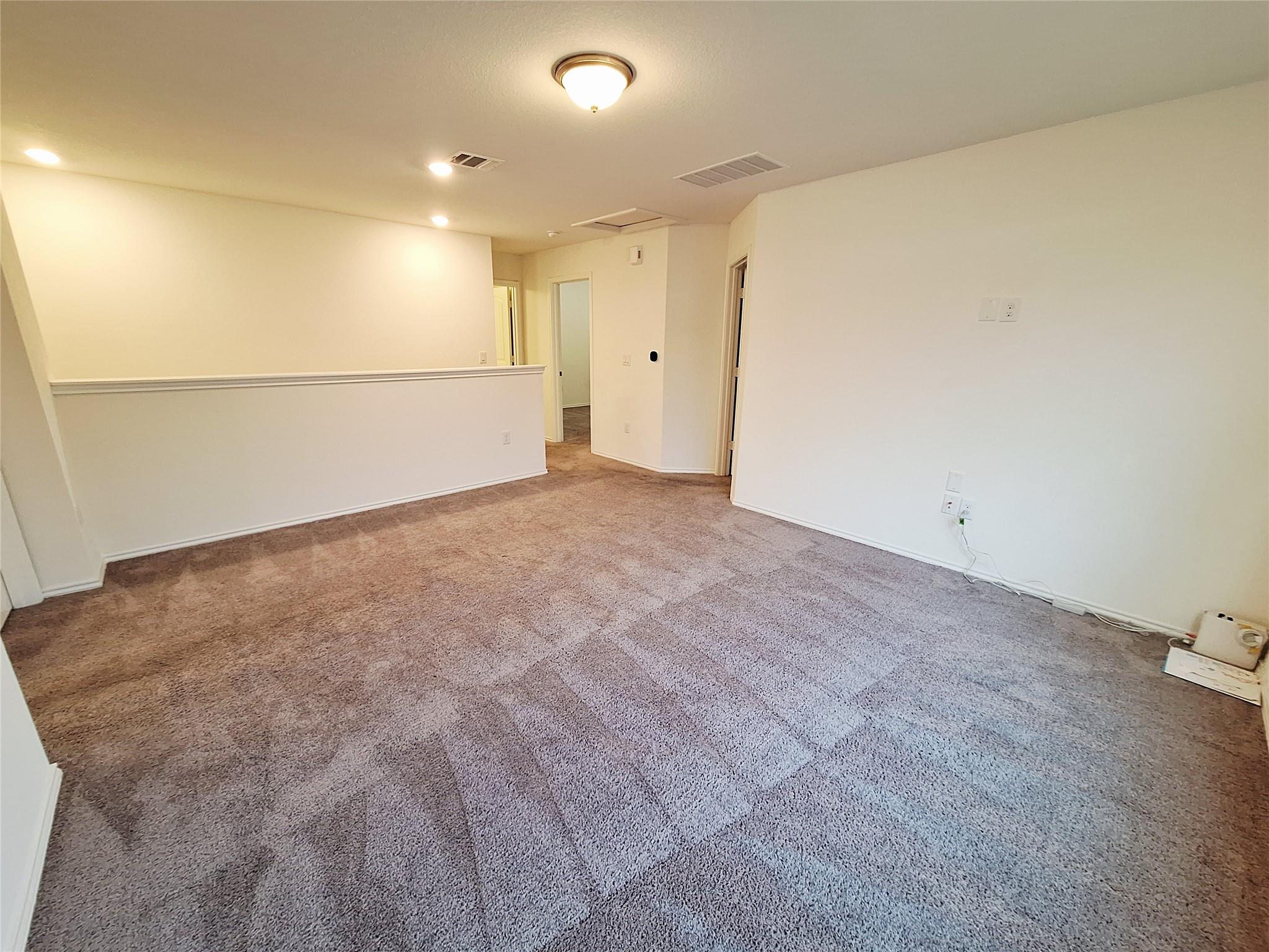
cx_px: 634
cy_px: 476
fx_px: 477
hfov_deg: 106.2
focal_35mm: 13
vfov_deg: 89.9
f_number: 2.2
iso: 160
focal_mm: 1.74
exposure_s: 1/40
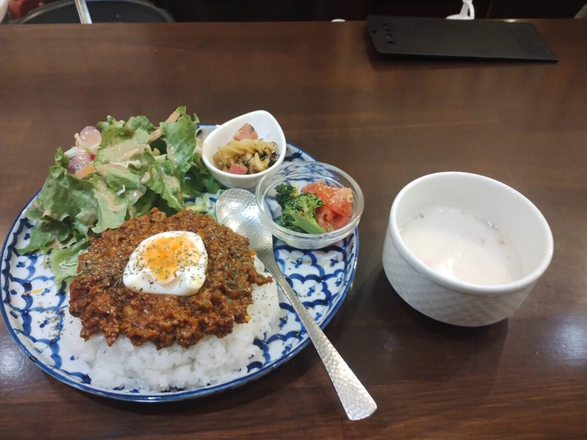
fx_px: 475
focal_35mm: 28
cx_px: 294
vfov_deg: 49.7
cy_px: 220
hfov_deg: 63.4
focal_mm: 4.27
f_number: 1.8
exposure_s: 1/20
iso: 1850
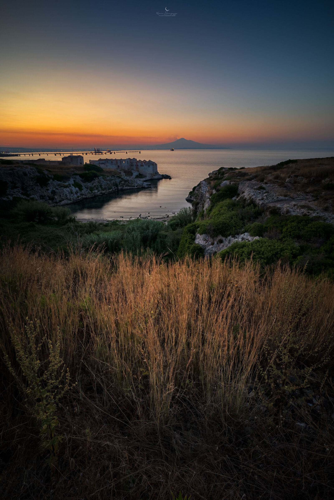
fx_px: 223
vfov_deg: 96.7
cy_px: 250
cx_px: 167
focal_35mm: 16
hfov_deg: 73.7
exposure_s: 1/13
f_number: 10
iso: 250
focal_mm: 16
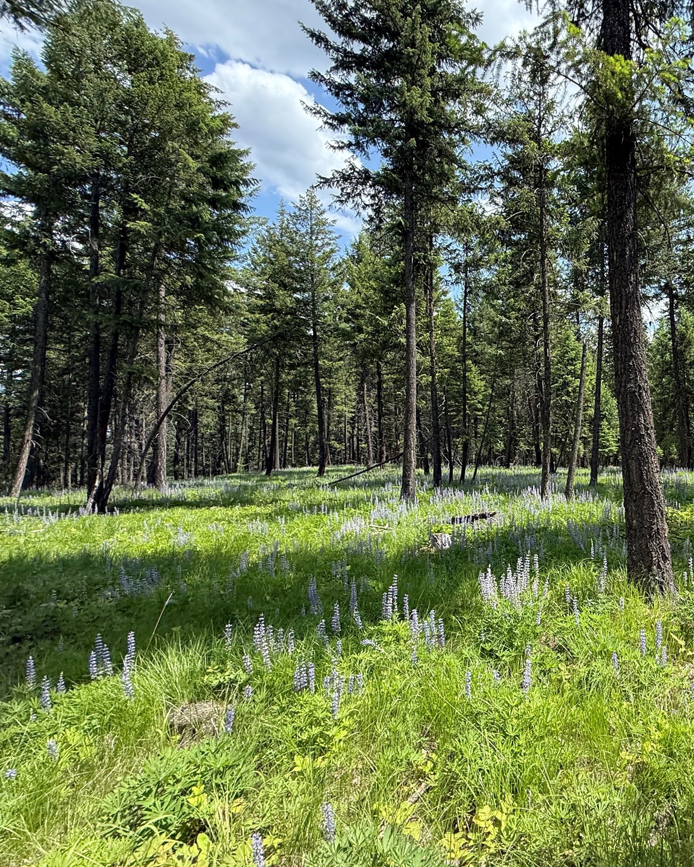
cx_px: 591
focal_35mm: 19
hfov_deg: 62.3
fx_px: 488
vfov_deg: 83.3
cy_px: 421
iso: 64
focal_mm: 2.22
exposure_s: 1/672
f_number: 2.2
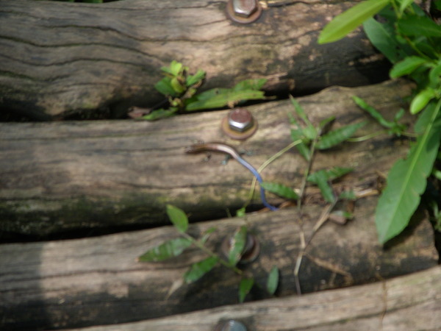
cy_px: 166
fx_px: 1452
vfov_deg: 13.0
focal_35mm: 114
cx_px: 220
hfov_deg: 17.3
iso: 100
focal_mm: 18.9
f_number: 4.2
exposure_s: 1/125
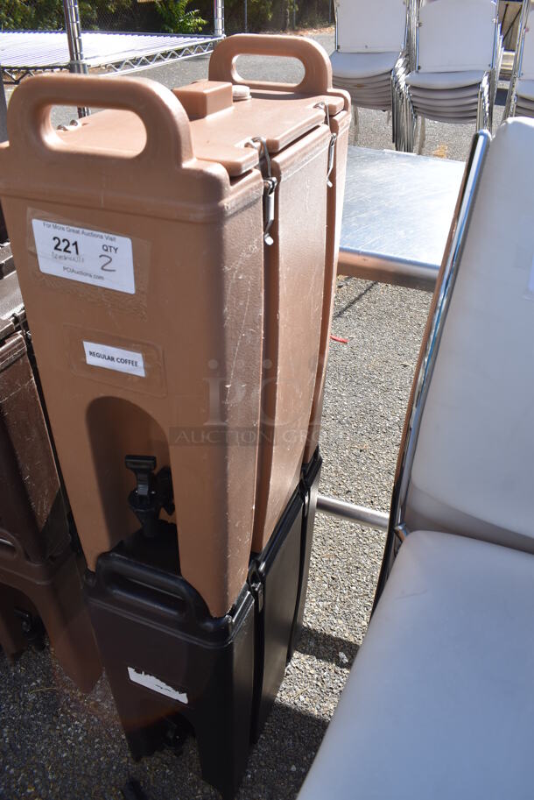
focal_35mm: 27
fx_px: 600
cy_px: 400
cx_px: 267
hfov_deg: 48.0
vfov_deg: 67.3
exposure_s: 1/250
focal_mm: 18
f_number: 8
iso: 160
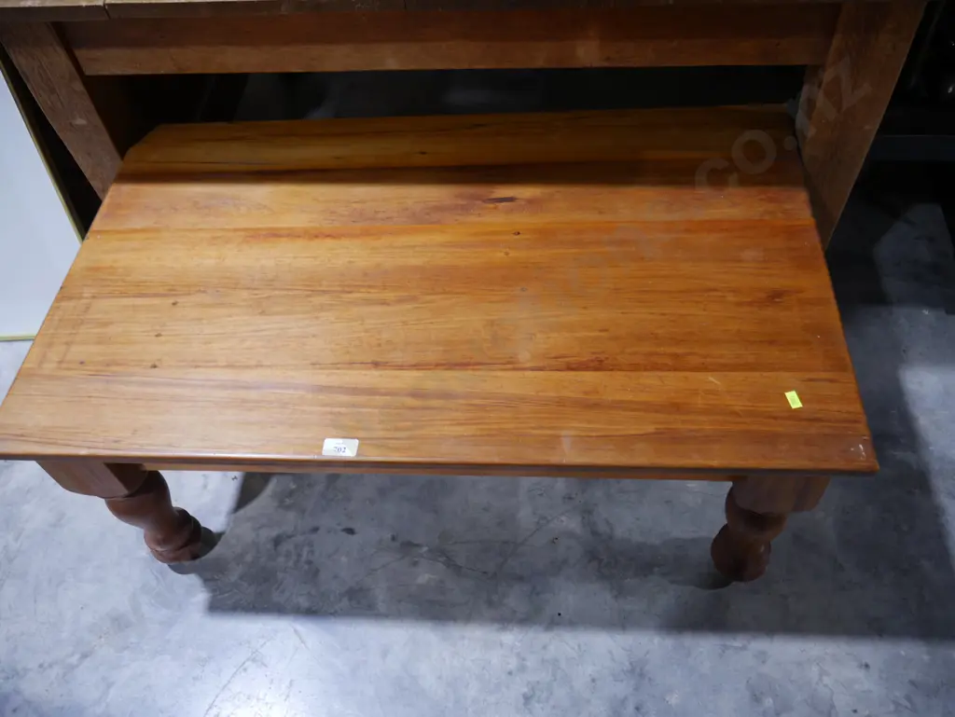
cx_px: 478
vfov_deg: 49.8
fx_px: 773
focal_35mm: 28
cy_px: 358
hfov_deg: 63.4
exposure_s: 1/60
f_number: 3.5
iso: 400
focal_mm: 14
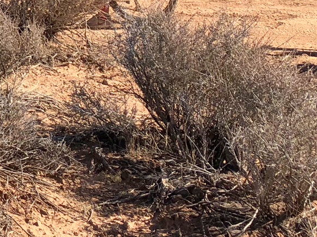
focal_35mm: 103
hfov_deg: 16.6
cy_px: -152
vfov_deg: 13.3
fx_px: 943
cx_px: -213
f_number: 1.8
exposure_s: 1/1845
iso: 20
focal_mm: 3.99
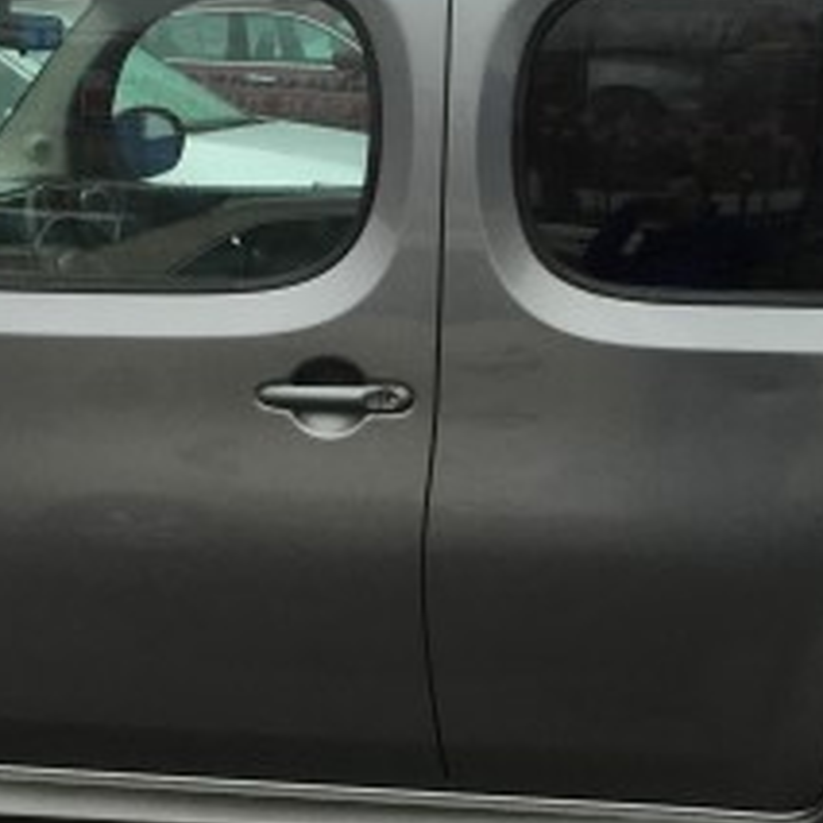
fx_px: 2071
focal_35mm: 77
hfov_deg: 22.5
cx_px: 383
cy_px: 444
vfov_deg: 22.5
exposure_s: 1/30
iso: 50
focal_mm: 4.15
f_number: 2.2
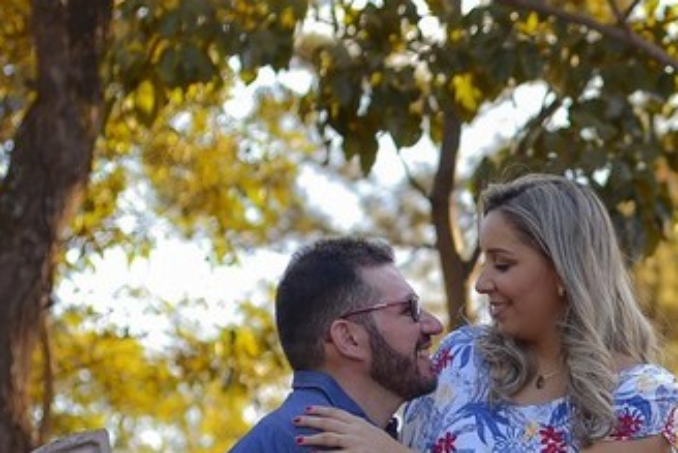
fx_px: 3448
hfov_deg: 10.9
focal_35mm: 183
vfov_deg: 7.5
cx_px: 901
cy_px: 495
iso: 200
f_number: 2.8
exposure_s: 1/400
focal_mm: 50
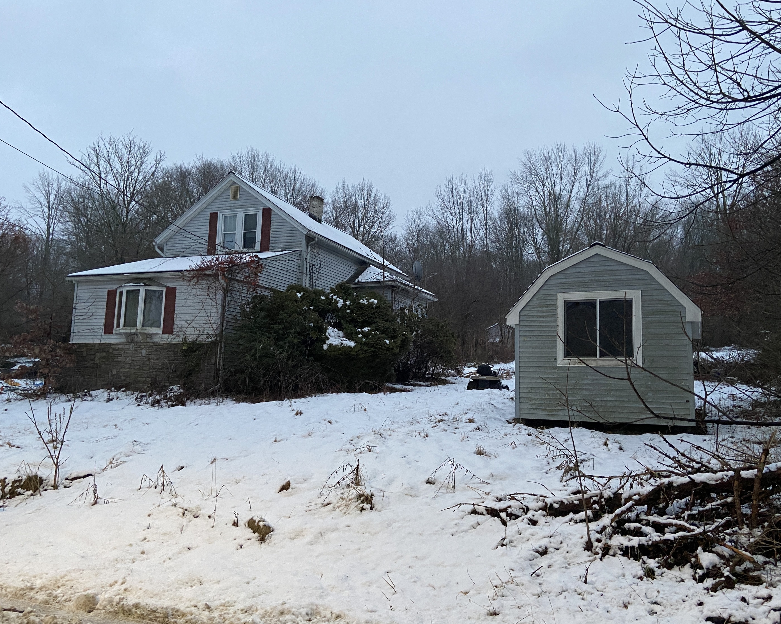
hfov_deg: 62.2
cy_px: 318
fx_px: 647
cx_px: 398
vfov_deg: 51.5
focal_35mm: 28
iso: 400
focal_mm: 4.25
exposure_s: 1/60
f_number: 1.8
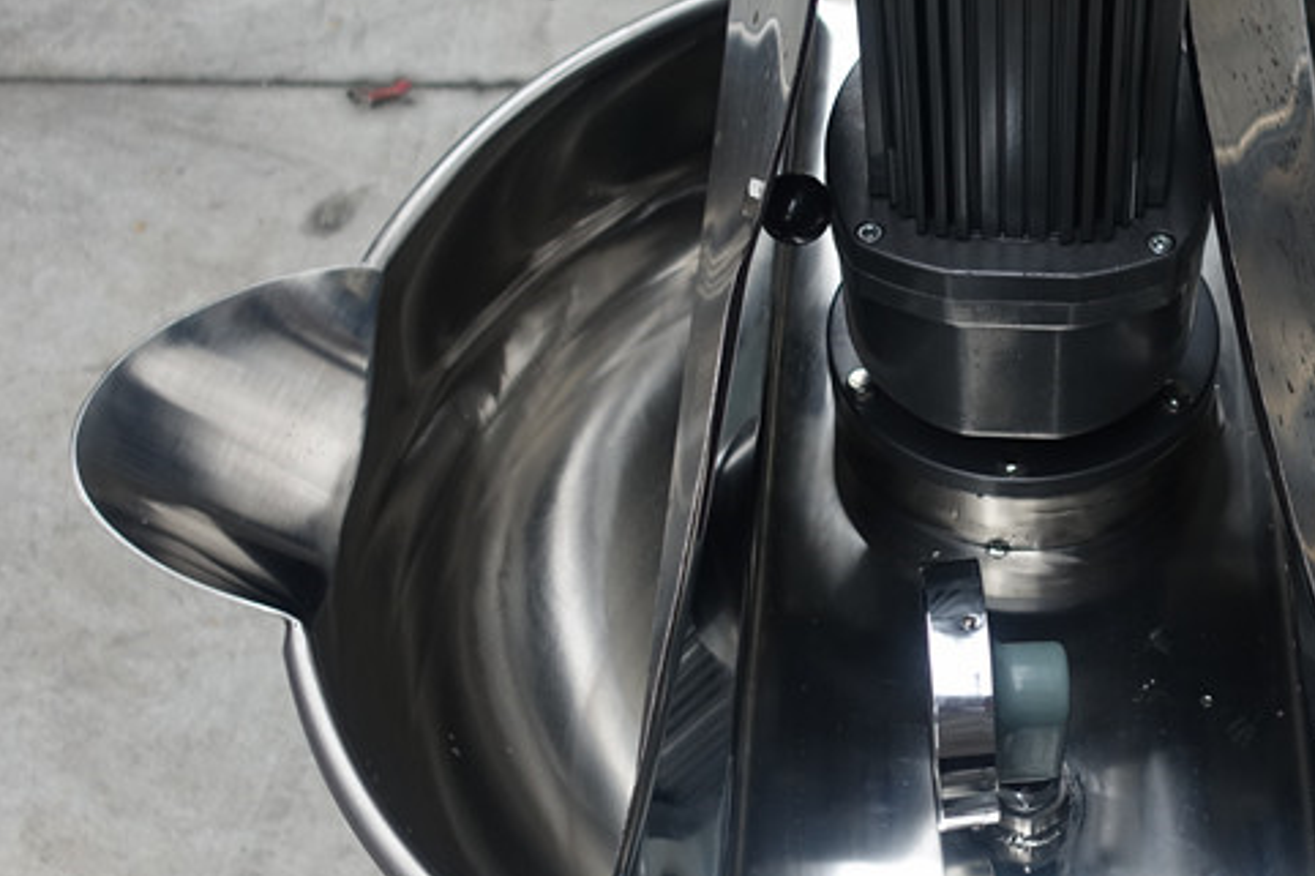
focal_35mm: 56
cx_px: 1012
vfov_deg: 24.1
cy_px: 516
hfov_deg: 34.8
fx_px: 2045
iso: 125
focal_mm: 9.91
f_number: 2.2
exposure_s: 1/500
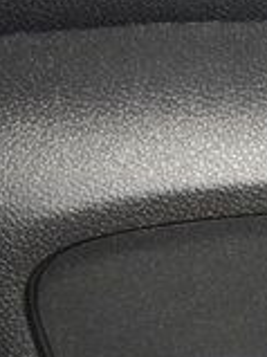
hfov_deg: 3.6
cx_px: 552
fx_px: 4191
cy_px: 394
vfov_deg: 4.9
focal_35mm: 407
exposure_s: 1/50
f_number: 4.5
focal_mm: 70
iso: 2800
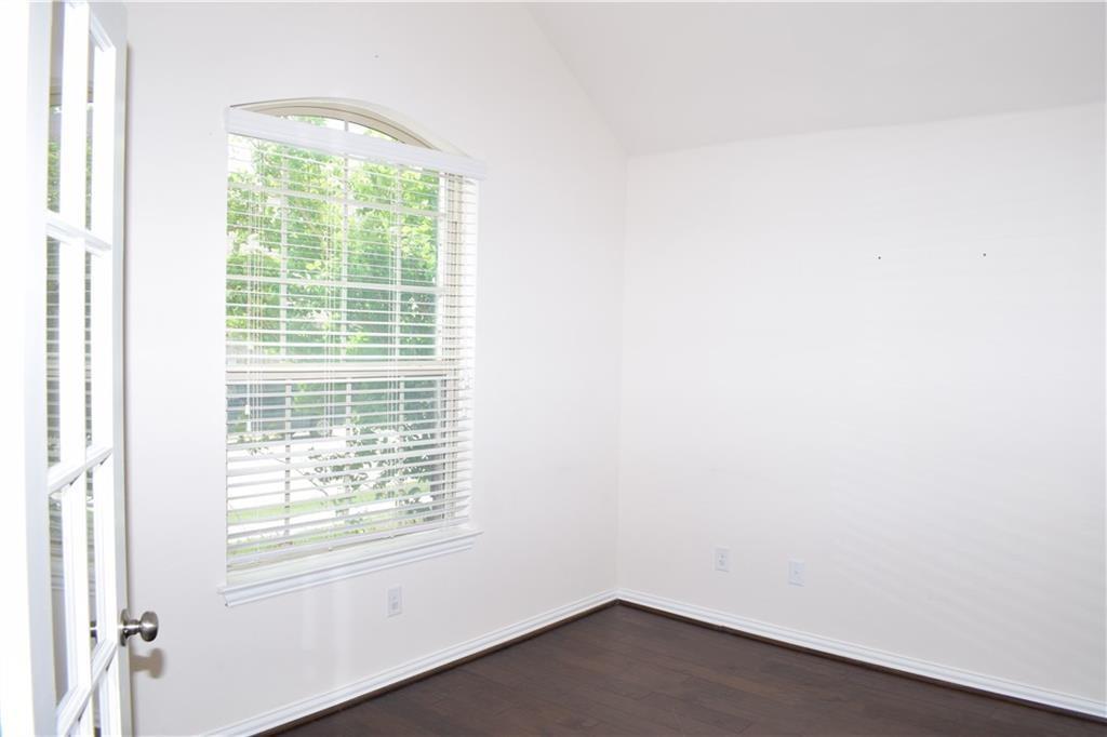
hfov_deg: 67.4
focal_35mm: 27
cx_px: 554
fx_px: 830
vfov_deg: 47.9
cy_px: 368
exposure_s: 1/200
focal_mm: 18
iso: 400
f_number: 7.1
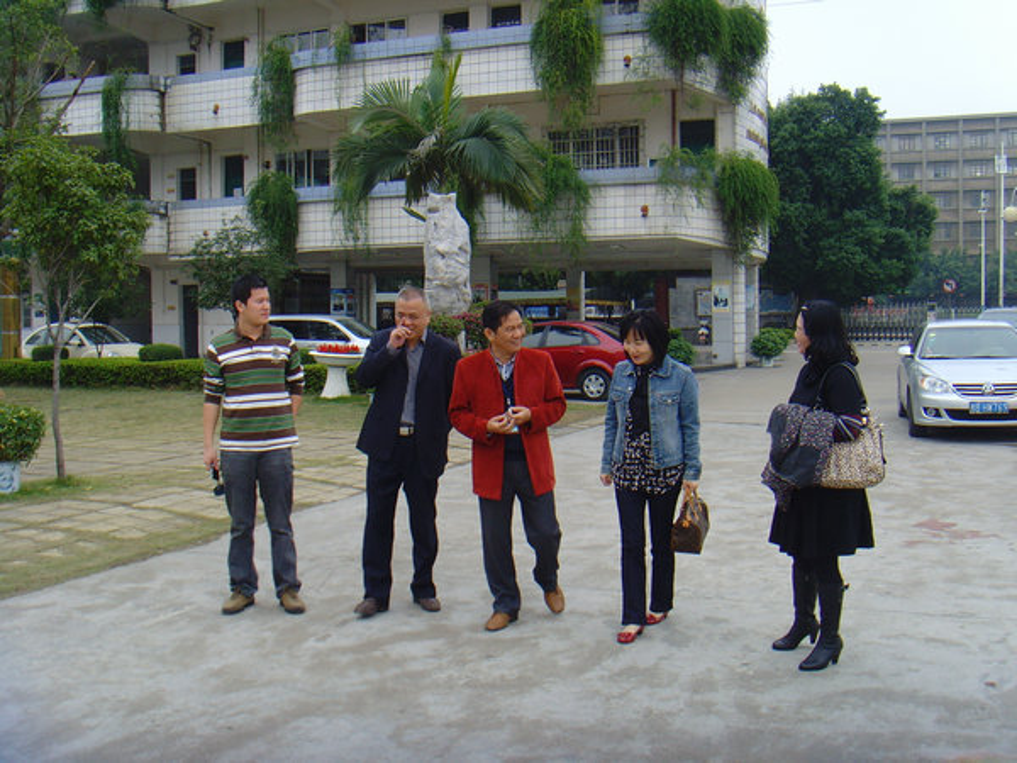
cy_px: 382
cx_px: 508
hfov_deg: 47.9
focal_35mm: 39
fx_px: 1146
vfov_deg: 36.8
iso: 80
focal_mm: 6.6
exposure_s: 1/180
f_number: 3.5
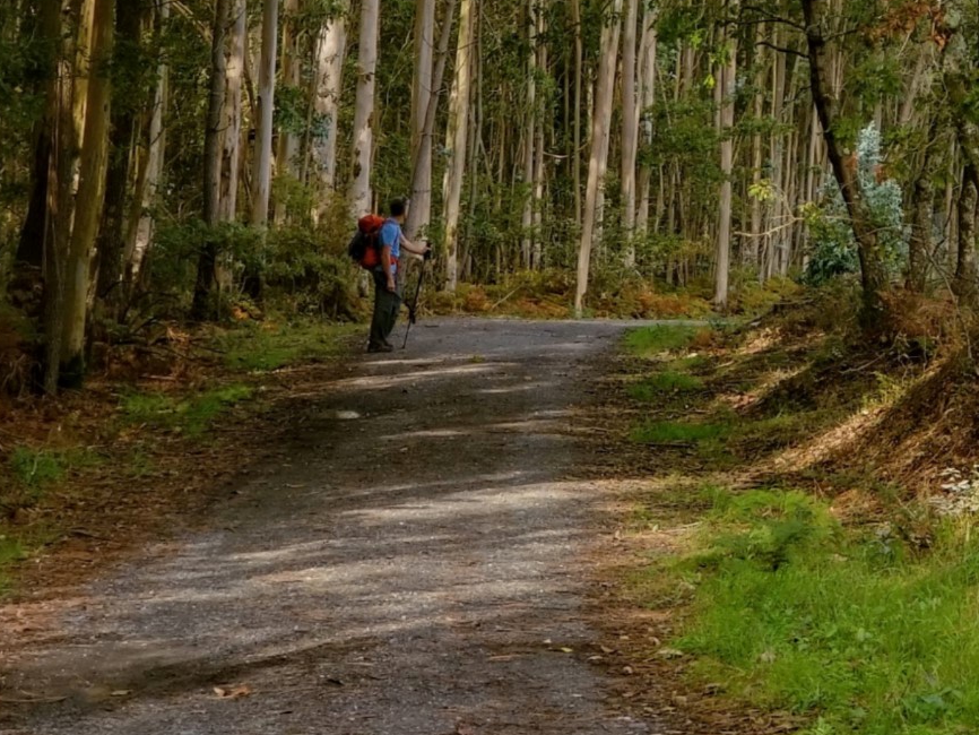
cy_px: -49
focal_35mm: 121
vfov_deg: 12.1
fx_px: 3423
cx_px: 979
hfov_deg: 16.0
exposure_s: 1/371
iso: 25
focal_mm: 6
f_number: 2.4
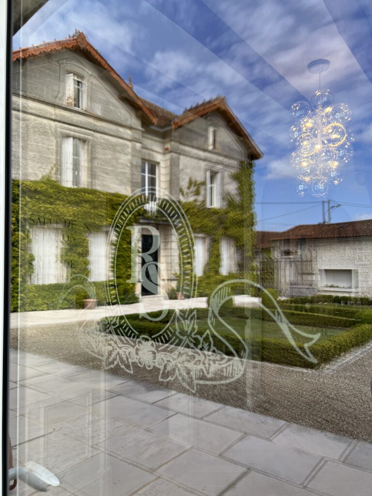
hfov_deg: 53.1
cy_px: 248
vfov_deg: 67.3
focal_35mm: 26
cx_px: 186
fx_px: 373
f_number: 1.5
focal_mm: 5.7
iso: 50
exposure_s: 1/909
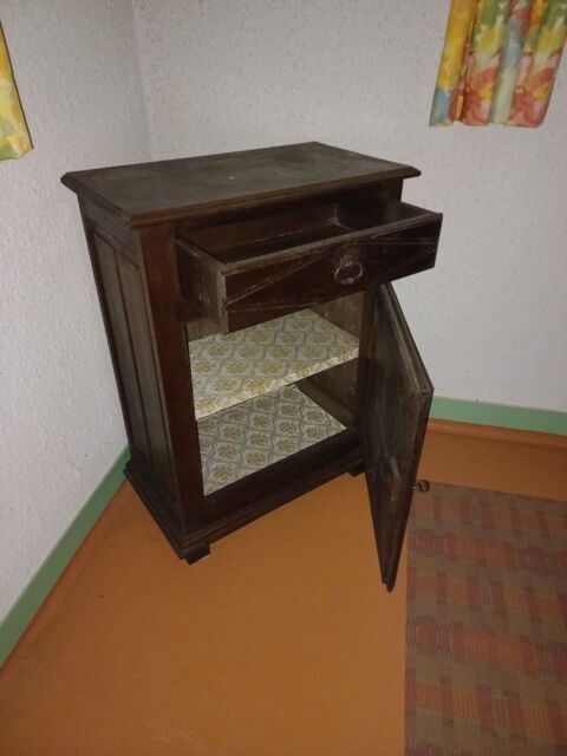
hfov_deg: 54.9
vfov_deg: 69.4
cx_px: 284
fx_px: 546
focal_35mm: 25
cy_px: 378
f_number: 1.8
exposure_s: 1/25
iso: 800
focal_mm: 4.6
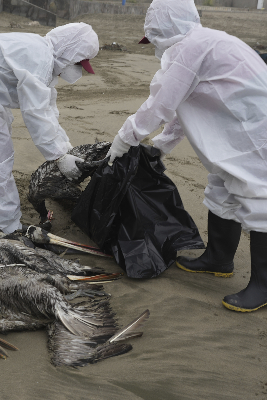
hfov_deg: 25.1
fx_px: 590
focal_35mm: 53
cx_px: 54
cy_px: 199
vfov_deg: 37.5
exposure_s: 1/320
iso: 100
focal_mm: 35
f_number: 5.6
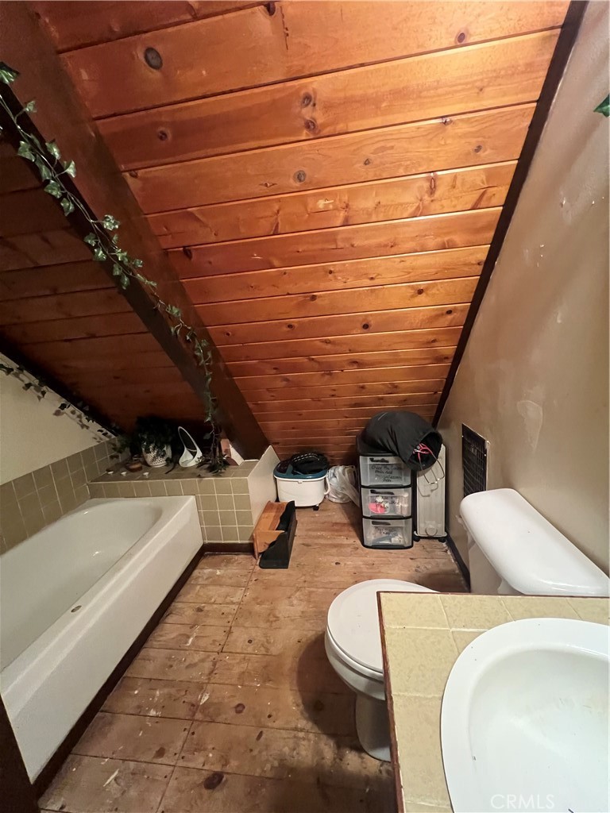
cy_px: 406
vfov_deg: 106.2
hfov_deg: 89.9
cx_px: 305
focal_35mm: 13
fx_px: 305
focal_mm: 1.57
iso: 1000
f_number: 1.8
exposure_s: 1/40
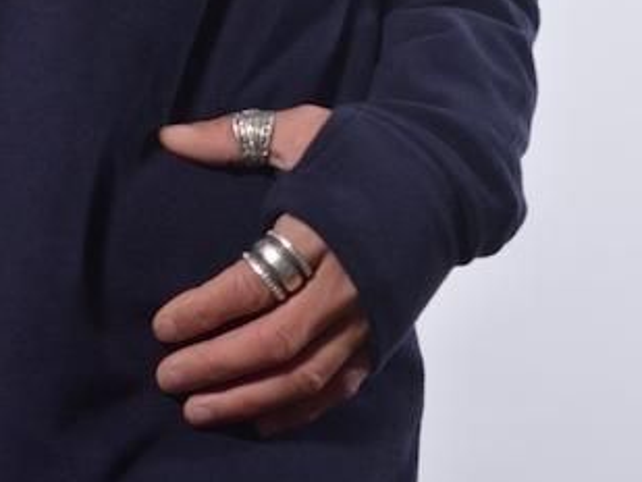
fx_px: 2764
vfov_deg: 10.0
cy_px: 160
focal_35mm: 149
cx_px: 492
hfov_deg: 13.2
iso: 800
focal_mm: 40
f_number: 4
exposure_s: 1/60
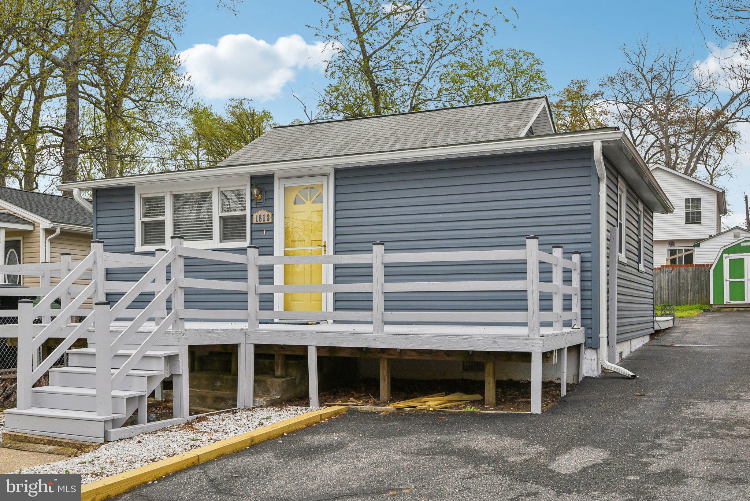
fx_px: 729
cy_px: 250
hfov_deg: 54.4
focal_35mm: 35
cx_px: 375
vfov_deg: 37.9
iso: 400
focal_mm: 35
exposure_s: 1/640
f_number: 8
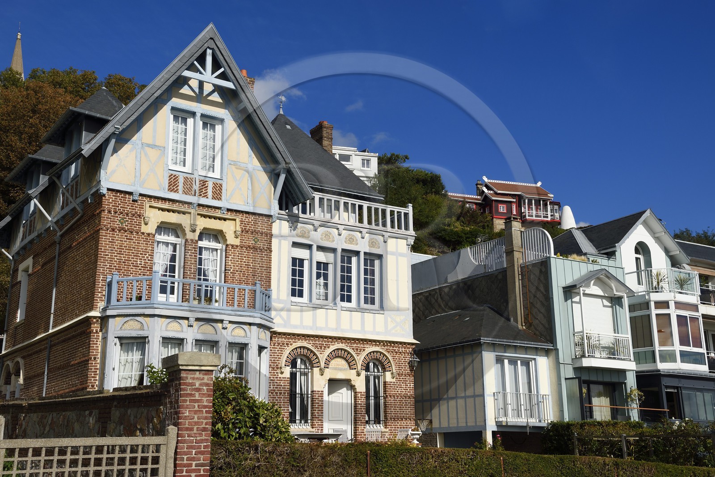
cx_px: 358
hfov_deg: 46.4
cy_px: 238
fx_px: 834
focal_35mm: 42
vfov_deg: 31.9
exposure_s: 1/320
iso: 200
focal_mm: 42
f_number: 16
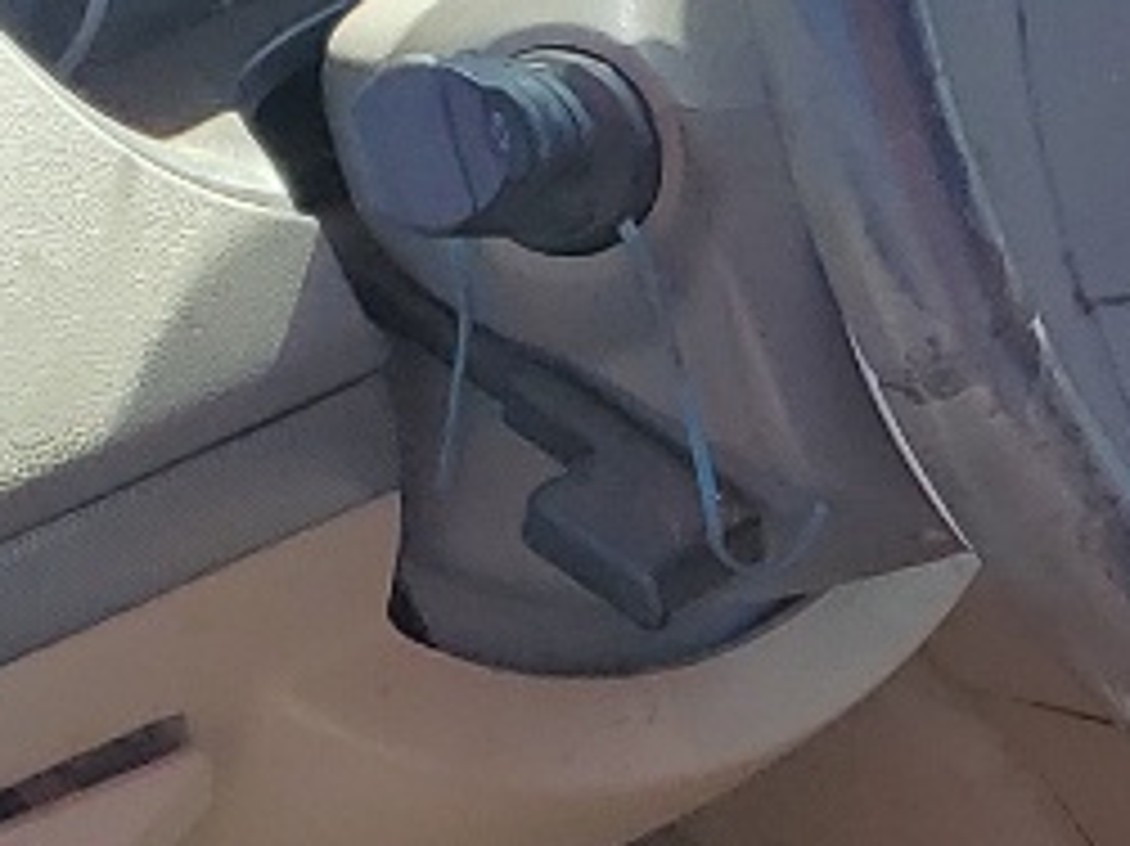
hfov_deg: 11.2
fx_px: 5416
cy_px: 1386
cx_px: 1891
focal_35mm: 166
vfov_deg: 8.7
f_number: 1.5
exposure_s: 1/625
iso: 50
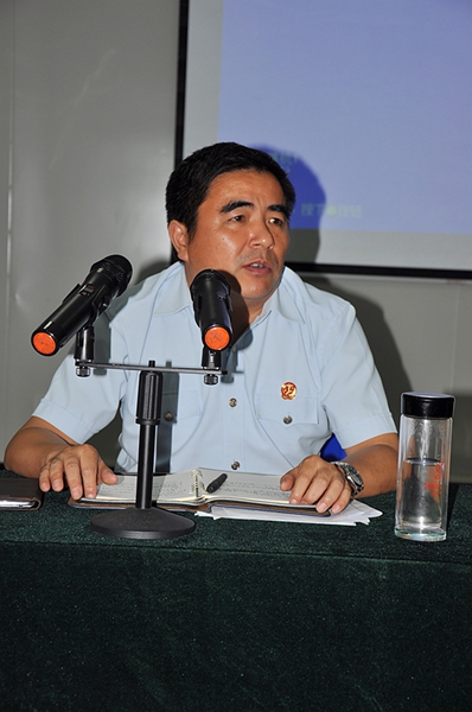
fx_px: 1243
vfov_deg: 31.9
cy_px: 356
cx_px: 236
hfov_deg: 21.5
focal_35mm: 63
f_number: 4.8
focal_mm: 42
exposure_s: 1/60
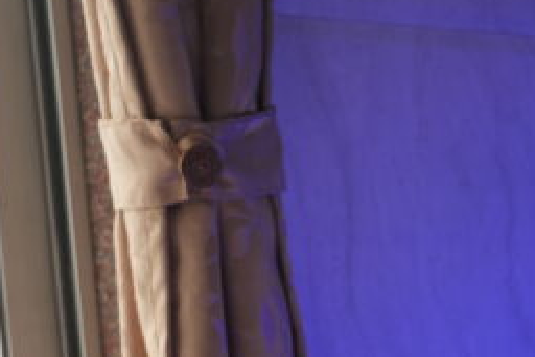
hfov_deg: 14.7
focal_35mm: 128
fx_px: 1903
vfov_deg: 10.2
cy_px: 615
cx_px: 846
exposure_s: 1/60
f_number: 4
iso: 100
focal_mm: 32
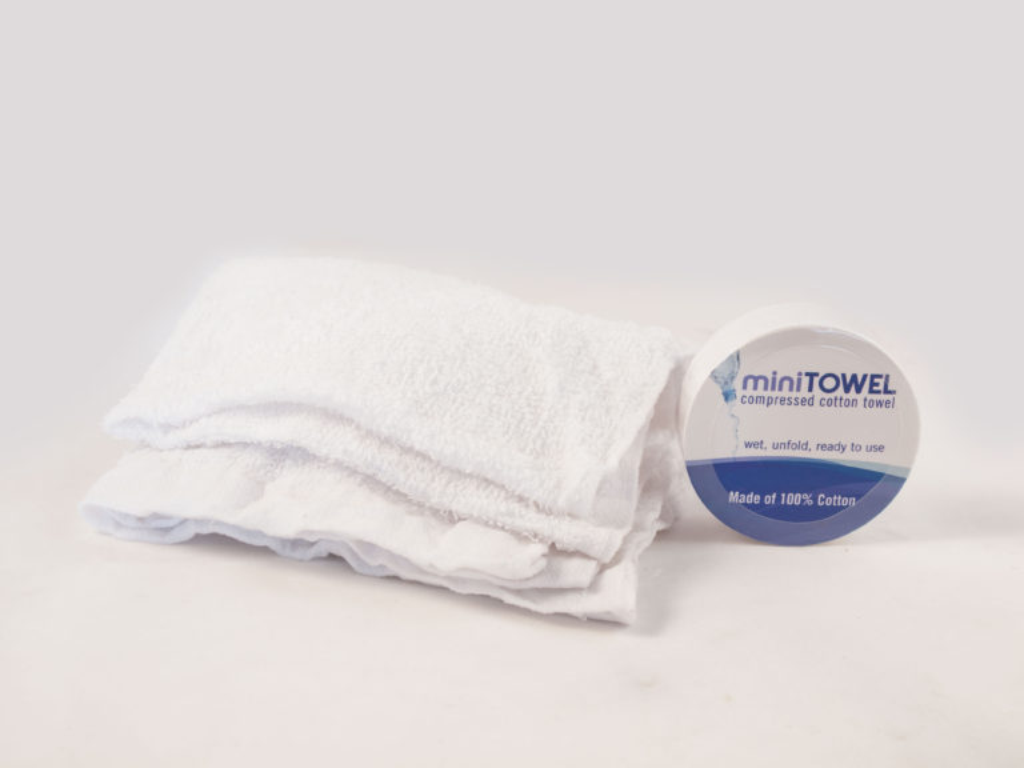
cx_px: 512
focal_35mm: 54
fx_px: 1597
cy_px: 384
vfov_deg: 27.0
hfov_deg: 35.5
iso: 100
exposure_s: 1/1.25
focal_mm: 27
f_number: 5.6
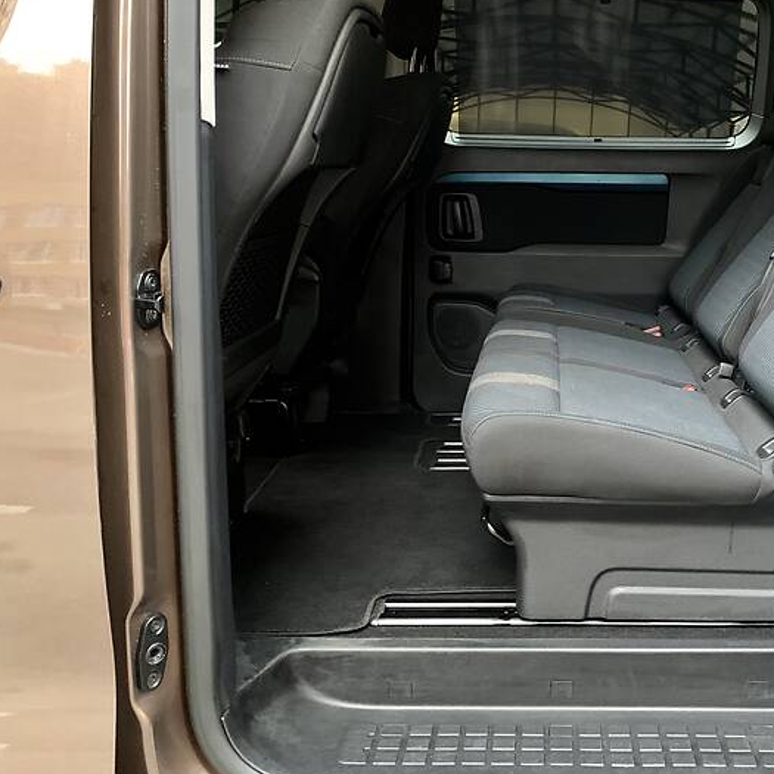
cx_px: 560
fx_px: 885
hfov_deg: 45.9
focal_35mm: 35
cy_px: 351
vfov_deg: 47.2
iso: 640
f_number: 1.8
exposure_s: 1/30
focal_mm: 4.2
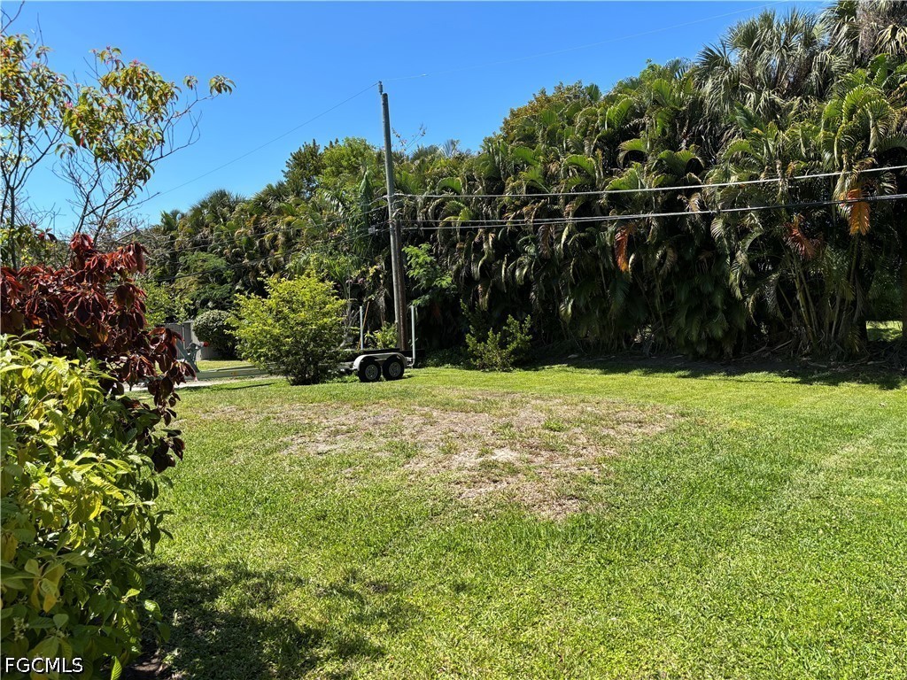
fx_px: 681
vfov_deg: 53.1
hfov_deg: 67.3
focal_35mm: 26
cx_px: 454
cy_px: 340
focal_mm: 5.96
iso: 50
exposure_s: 1/1876
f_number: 1.6
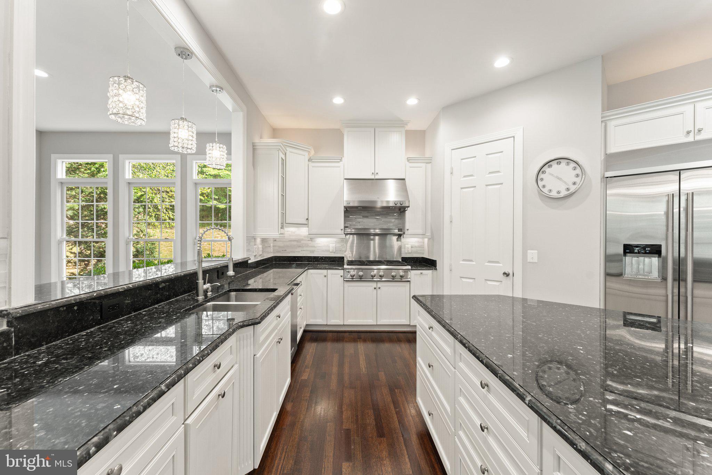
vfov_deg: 81.2
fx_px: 277
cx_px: 356
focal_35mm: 14
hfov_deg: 104.3
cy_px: 238
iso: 500
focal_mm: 14
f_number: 8
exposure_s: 1/8
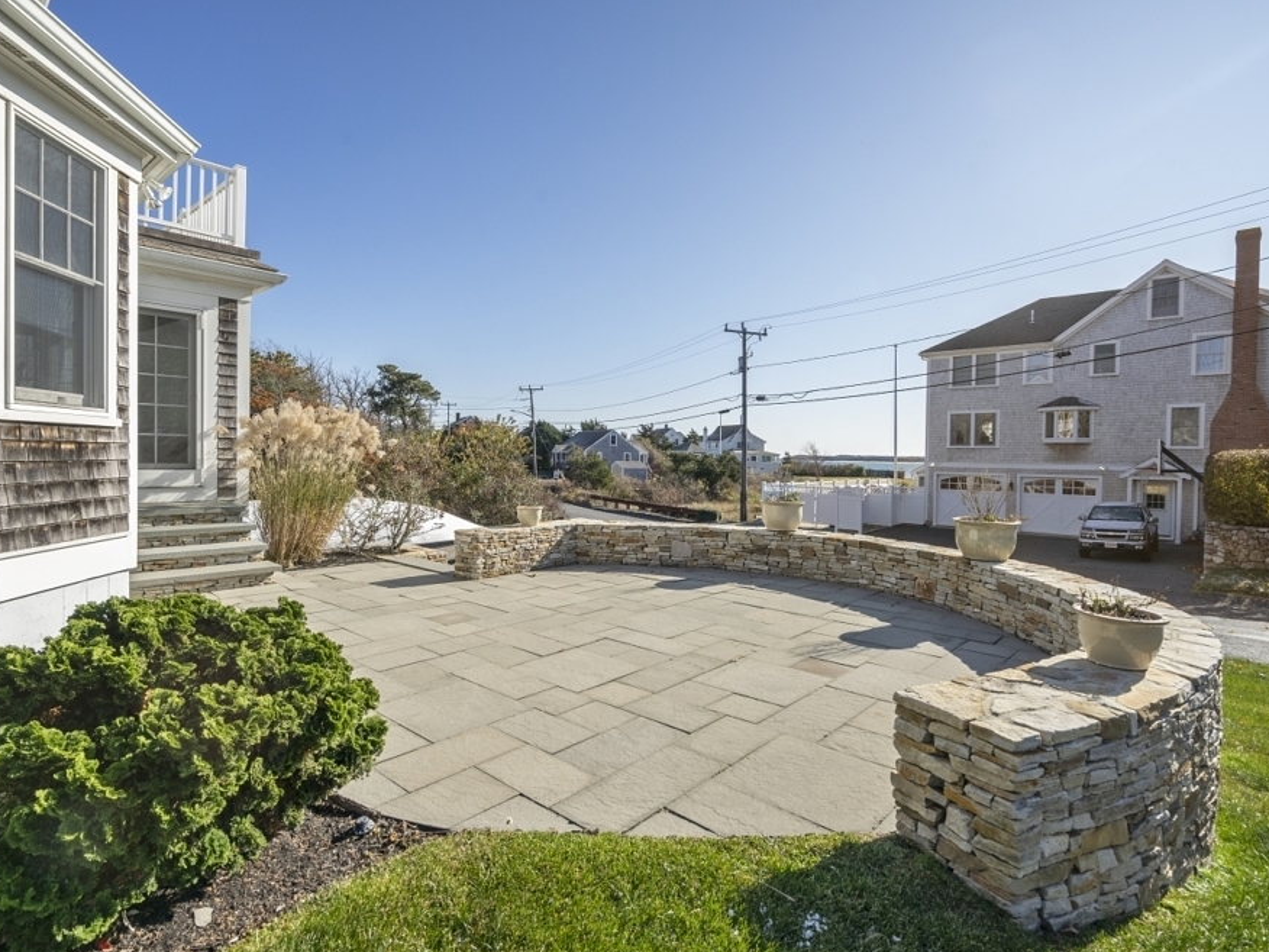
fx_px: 660
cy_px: 469
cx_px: 582
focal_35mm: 18
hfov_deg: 87.6
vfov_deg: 71.6
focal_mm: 16
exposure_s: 1/320
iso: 400
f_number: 10
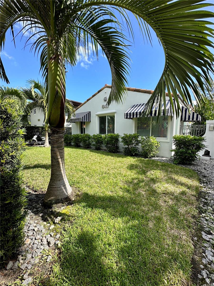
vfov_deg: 102.1
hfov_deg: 85.7
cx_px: 107
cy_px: 143
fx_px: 115
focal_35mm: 14
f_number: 2.2
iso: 50
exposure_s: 1/1082
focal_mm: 2.22
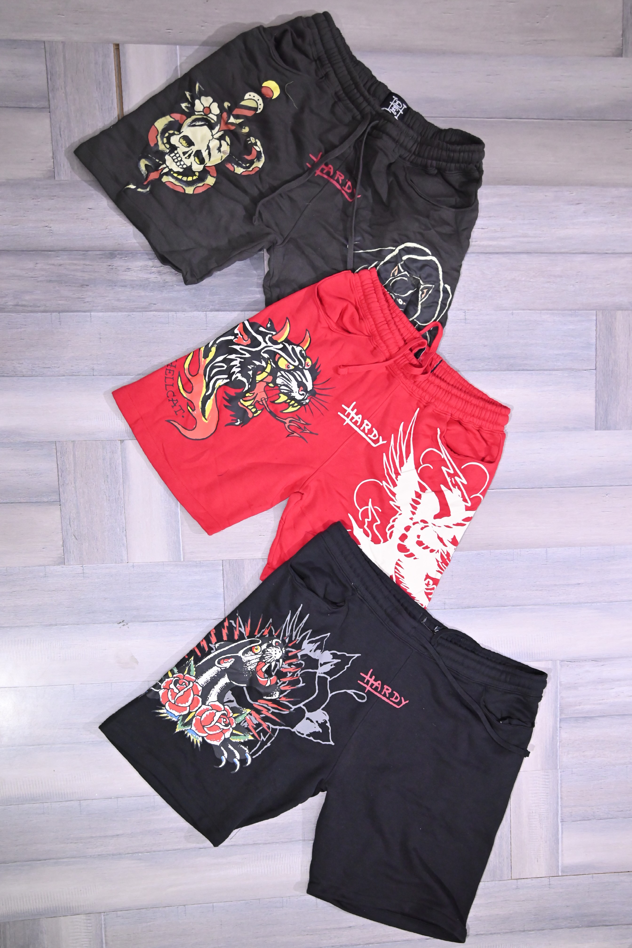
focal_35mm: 35
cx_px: 316
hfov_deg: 37.8
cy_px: 474
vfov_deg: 54.4
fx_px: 922
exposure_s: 1/200
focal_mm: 35
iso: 2500
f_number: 2.5
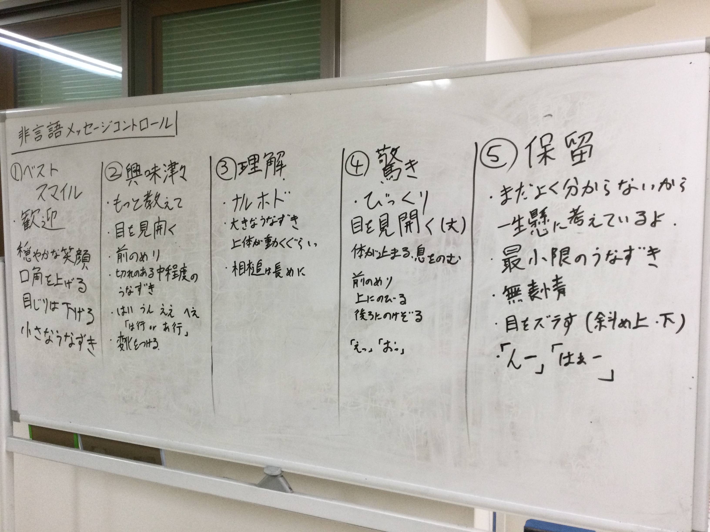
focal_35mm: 31
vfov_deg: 45.4
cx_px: 355
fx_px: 636
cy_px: 266
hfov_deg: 58.4
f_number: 2.4
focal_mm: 3.3
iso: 32
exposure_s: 1/30
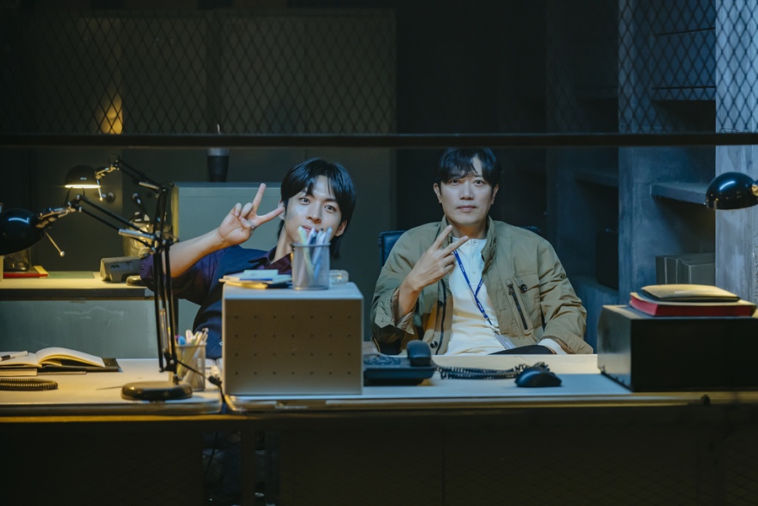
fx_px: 2253
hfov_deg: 19.1
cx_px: 379
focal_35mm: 107
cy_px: 253
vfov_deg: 12.8
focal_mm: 107
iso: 5000
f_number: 4.5
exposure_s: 1/80
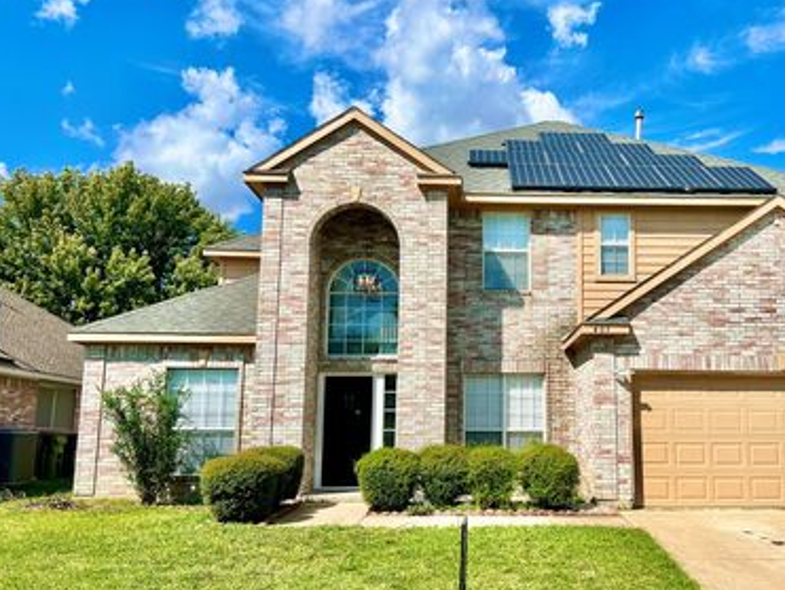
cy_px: 314
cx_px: 504
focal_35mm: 35
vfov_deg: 40.7
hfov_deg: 51.9
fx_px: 794
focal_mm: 5.7
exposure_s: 1/6579
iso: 50
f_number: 1.5
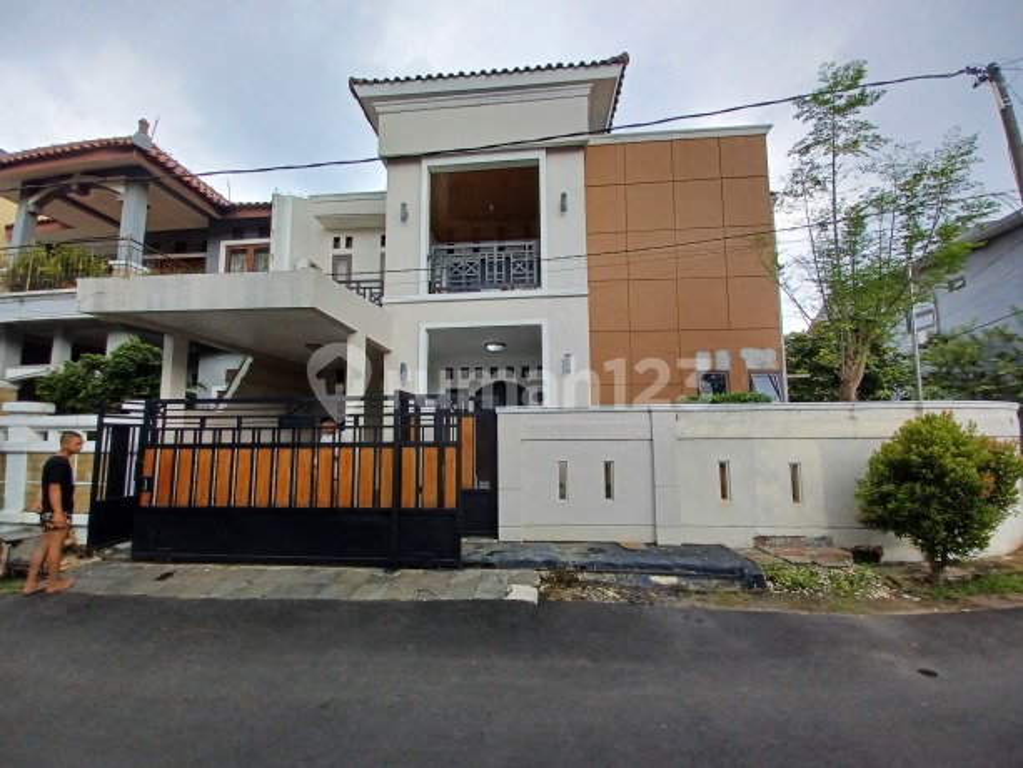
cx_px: 512
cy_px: 384
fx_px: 384
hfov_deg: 106.2
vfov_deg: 89.9
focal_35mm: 13
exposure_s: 1/337
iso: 40
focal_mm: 1.42
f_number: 2.2
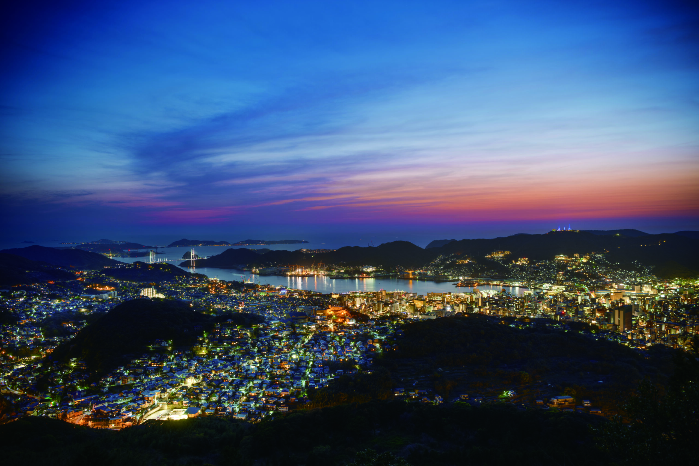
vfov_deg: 45.0
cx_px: 350
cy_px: 233
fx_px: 563
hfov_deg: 63.7
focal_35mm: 29
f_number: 3.5
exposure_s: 13
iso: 64
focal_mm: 29
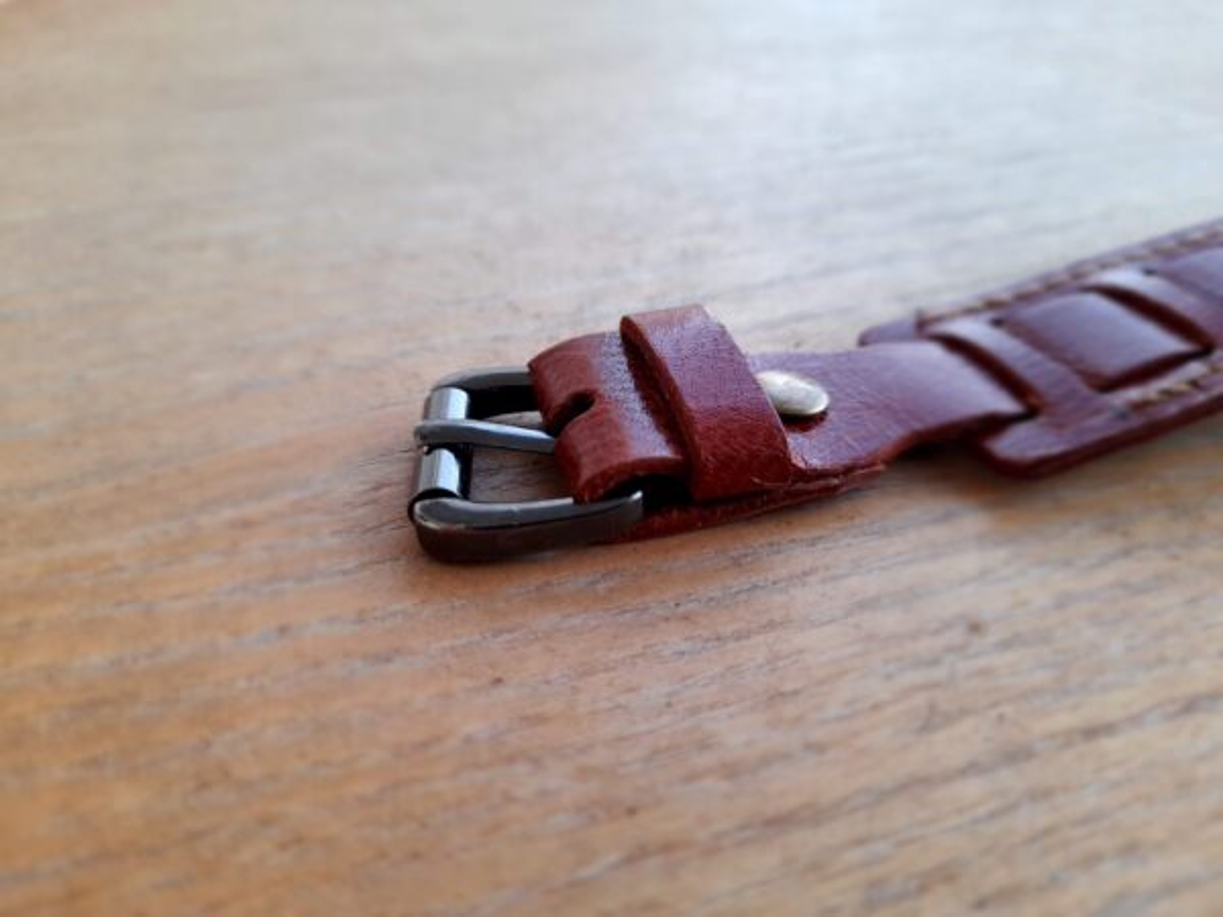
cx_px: 612
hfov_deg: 69.4
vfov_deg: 54.9
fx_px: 883
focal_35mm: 25
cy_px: 458
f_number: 2
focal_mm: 4.6
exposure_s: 1/10
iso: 80
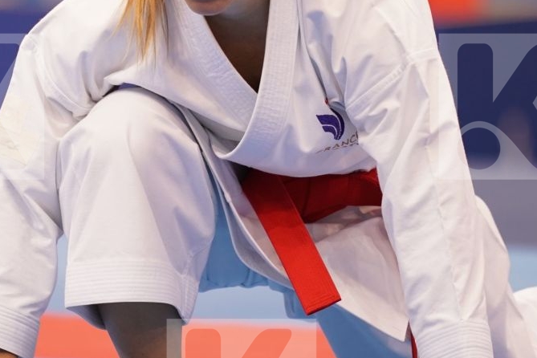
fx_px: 16049
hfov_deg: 1.9
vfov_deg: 1.3
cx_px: 242
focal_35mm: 1076
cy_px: 107
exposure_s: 1/500
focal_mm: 400
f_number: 2.8
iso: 800
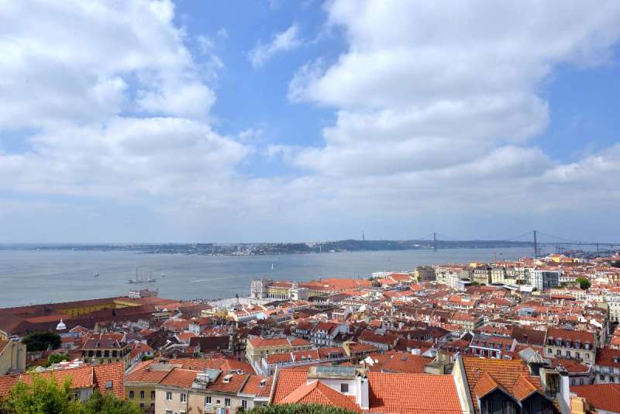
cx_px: 310
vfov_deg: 53.2
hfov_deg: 73.7
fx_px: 413
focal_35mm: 24
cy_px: 207
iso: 125
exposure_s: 1/160
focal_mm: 24
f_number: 18
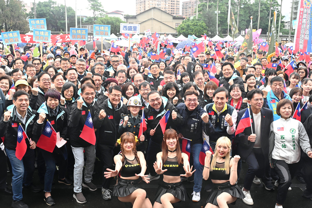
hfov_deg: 50.7
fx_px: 329
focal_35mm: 38
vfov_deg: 35.1
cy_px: 104
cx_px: 156
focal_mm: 38
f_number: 8
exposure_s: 1/125
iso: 1800
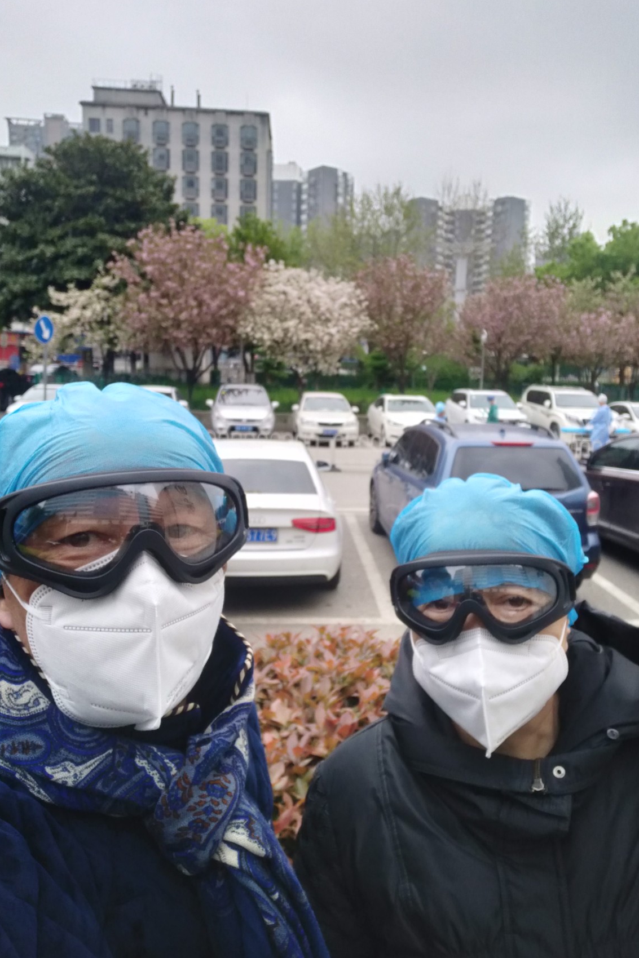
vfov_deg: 76.1
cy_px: 477
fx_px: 612
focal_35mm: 23
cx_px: 341
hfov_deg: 55.1
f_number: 2
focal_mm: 3.86
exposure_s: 1/147
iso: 100
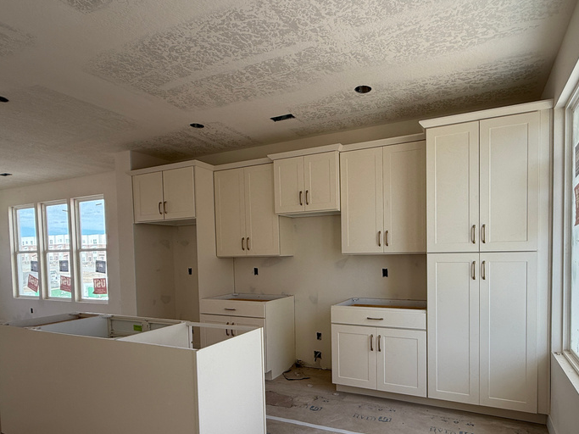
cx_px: 334
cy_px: 266
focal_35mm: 21
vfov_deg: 62.7
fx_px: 351
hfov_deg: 78.5
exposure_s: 1/236
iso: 50
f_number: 2.2
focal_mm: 2.22
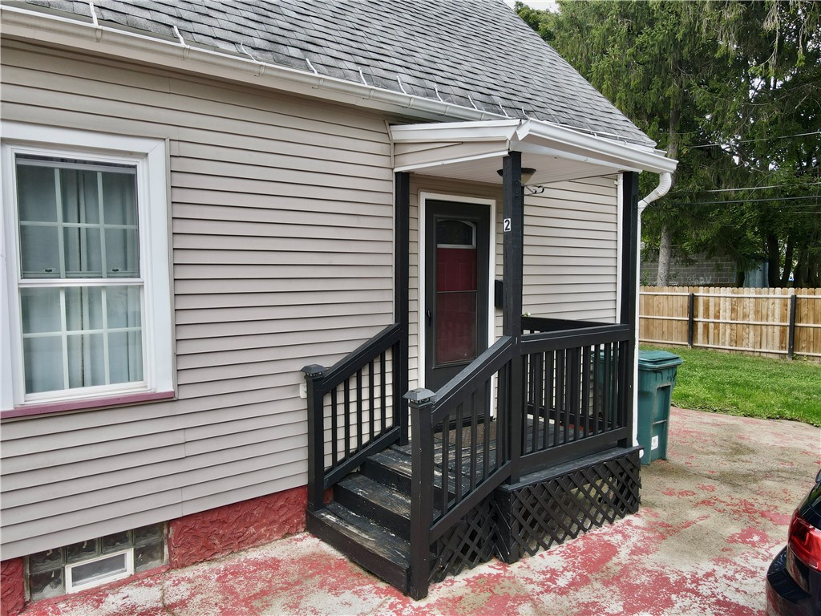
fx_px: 569
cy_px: 308
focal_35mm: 24
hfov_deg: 71.6
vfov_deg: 56.8
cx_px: 410
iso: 100
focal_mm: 4.5
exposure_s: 1/80
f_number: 2.8
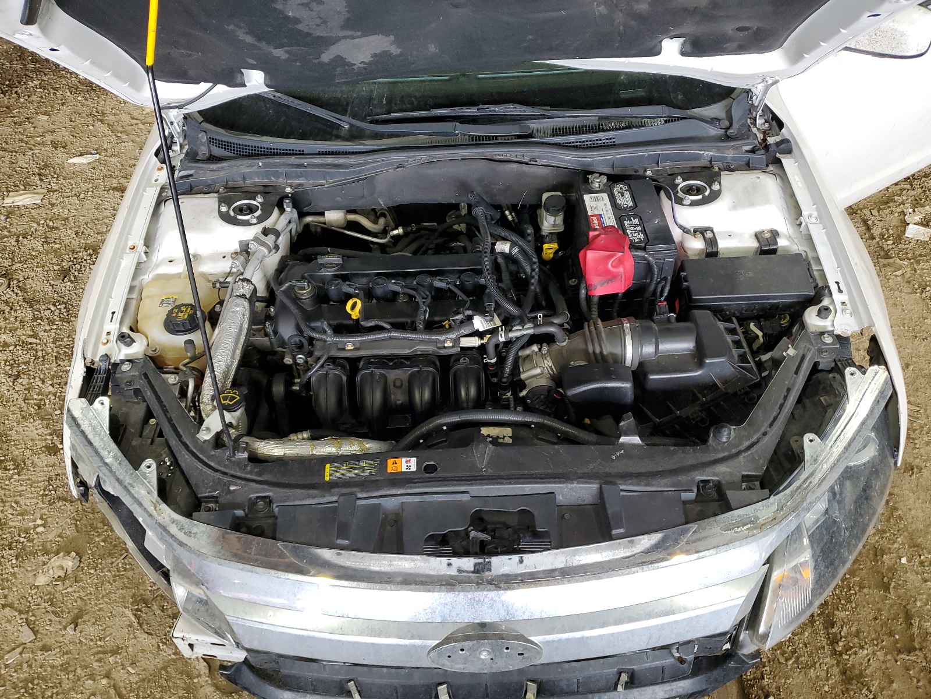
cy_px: 350
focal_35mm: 26
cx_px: 466
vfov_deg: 53.1
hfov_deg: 67.3
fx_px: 699
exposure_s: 1/60.2
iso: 85
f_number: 1.5
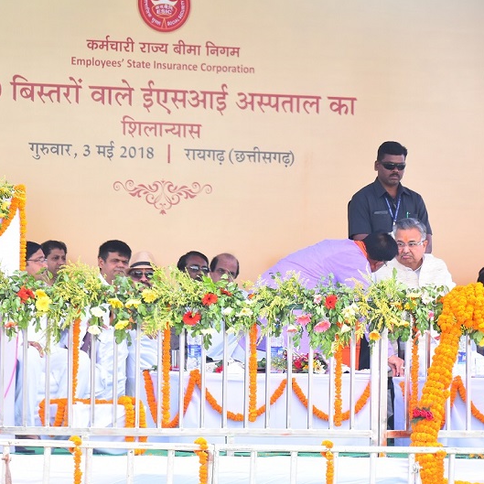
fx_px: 3354
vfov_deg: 8.3
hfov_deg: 8.3
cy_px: 242
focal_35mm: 212
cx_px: 181
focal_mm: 110
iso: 1000
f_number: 5.6
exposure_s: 1/500
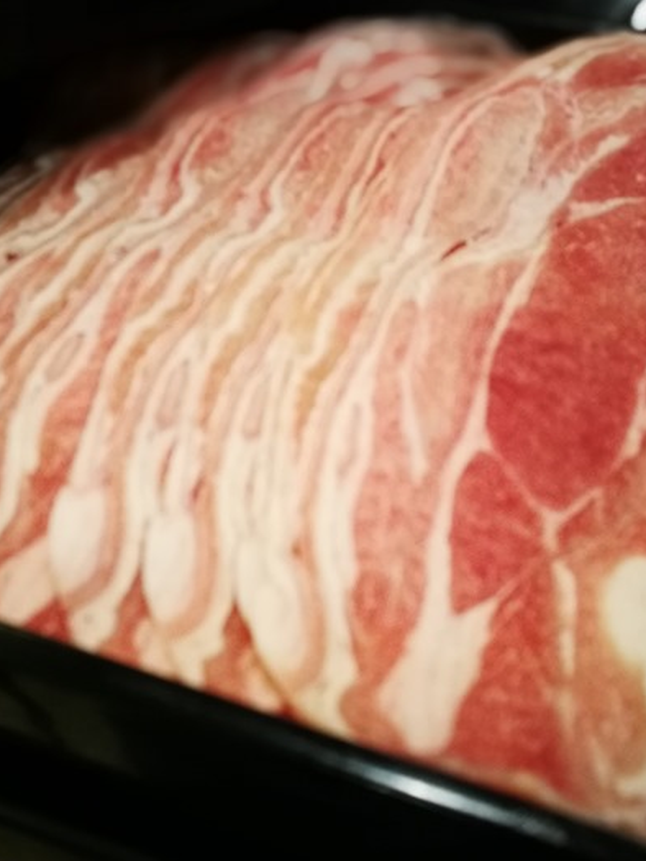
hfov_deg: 38.7
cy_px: 430
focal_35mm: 37
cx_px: 323
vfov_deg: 50.1
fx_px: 920
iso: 400
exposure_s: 1/24
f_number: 4
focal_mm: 4.5
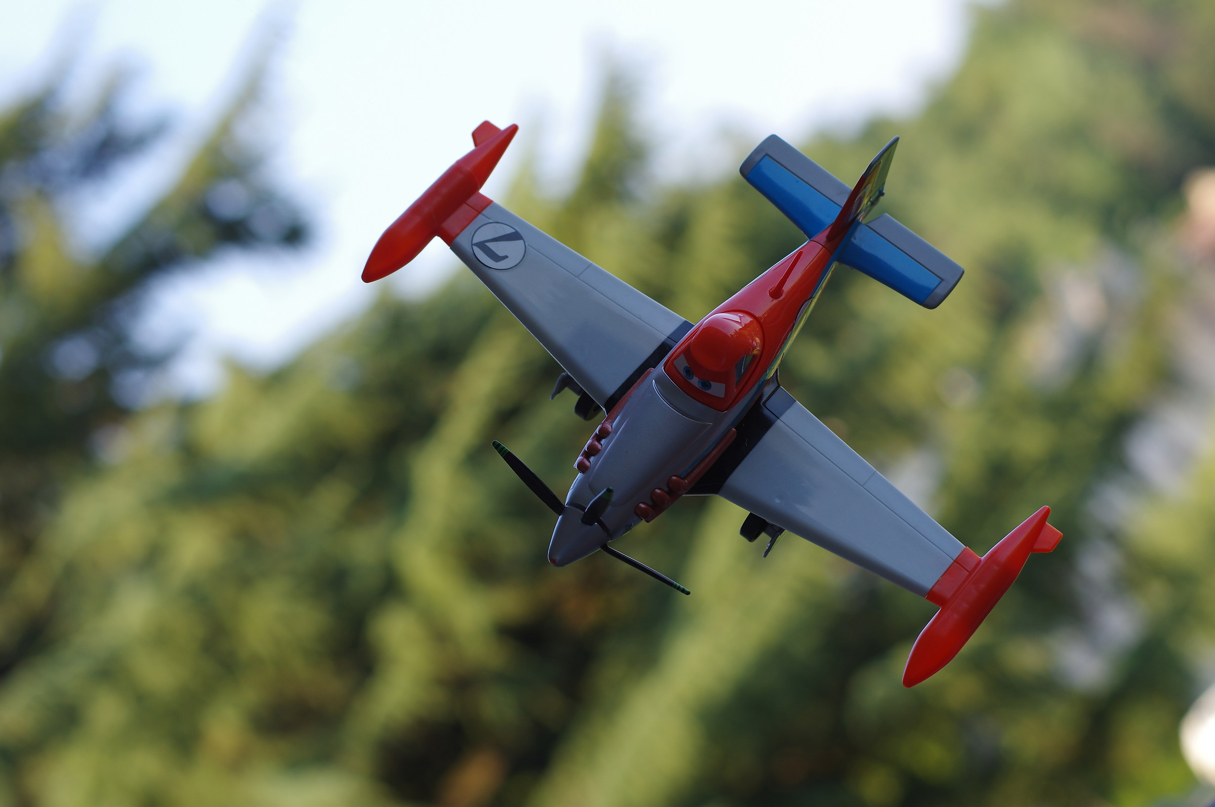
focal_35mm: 82
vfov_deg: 16.6
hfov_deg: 24.8
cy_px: 404
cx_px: 608
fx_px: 2765
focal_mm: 55
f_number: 4
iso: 100
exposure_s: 1/180
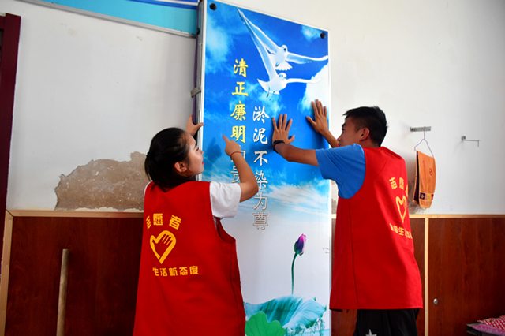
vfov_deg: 43.6
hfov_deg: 62.0
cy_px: 168
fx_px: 421
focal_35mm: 30
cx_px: 252
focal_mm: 20
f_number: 4
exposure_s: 1/60
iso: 400
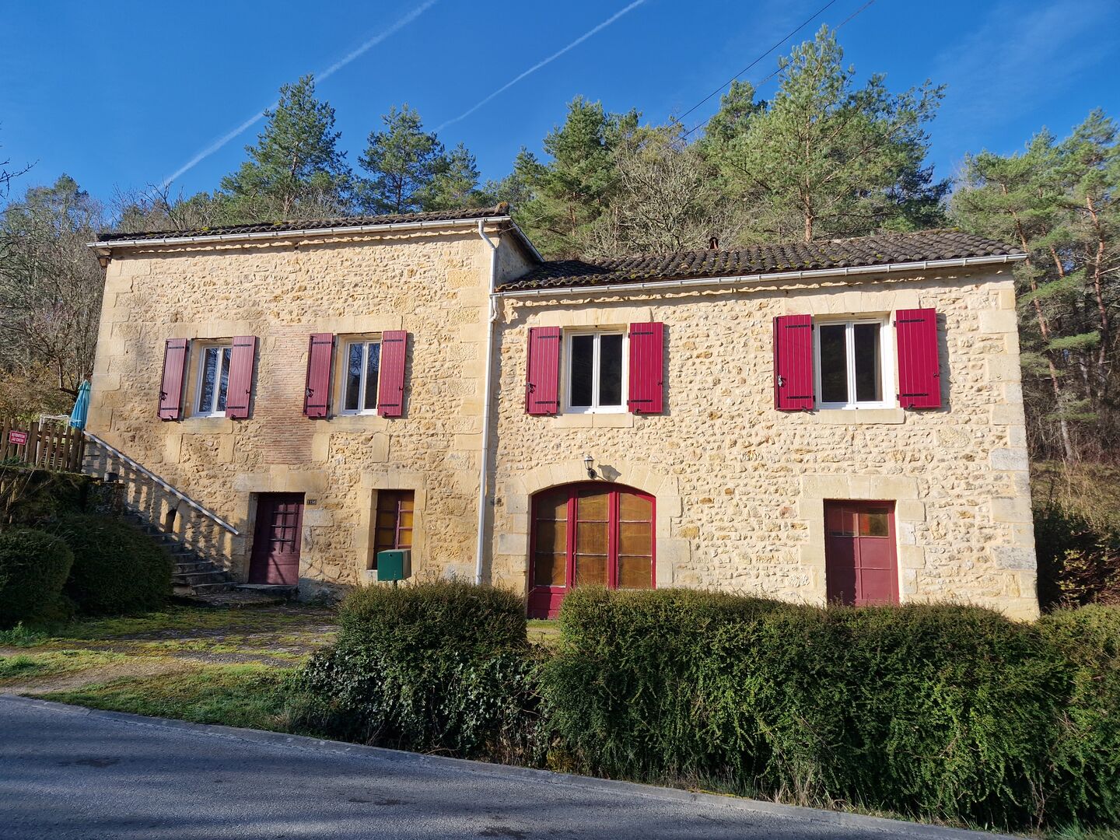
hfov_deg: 73.9
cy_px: 420
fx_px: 744
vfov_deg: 58.9
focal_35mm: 23
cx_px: 560
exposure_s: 1/1176
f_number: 1.8
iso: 50
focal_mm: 5.4
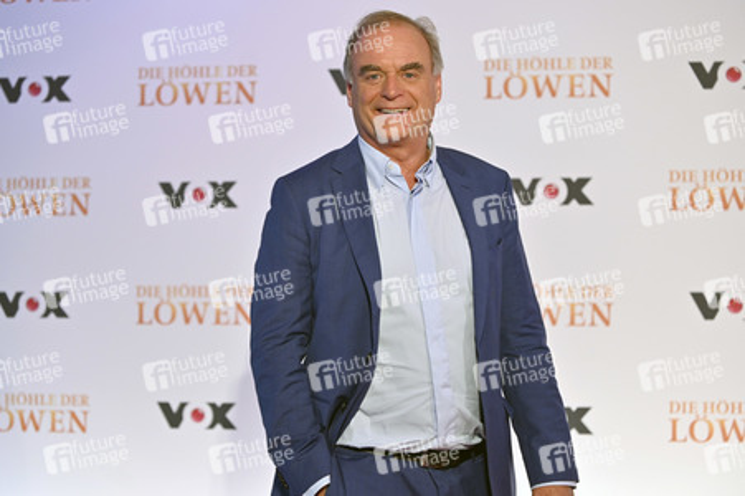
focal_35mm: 70
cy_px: 248
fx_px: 1448
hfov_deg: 28.9
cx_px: 372
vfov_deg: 19.4
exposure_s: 1/400
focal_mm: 70
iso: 1250
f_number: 2.8
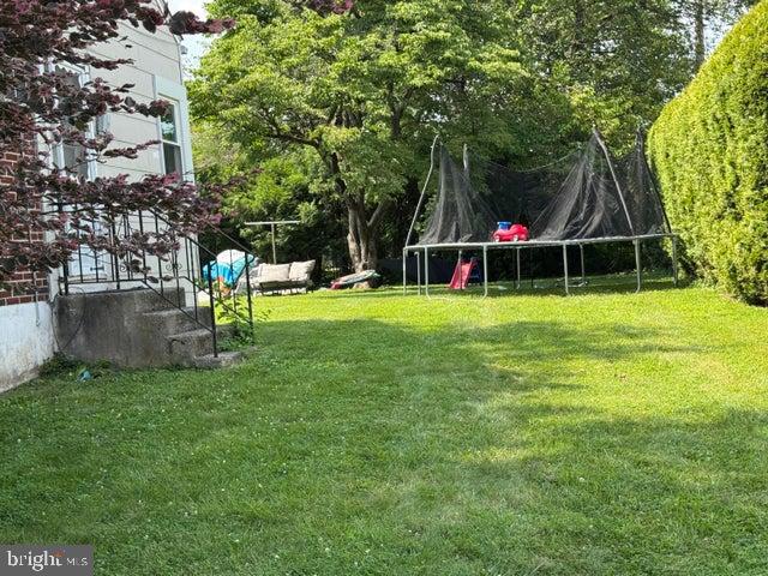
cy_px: 288
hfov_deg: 39.7
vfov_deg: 30.3
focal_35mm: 48
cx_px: 384
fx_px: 1065
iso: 64
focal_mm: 6.76
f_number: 1.78
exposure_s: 1/888
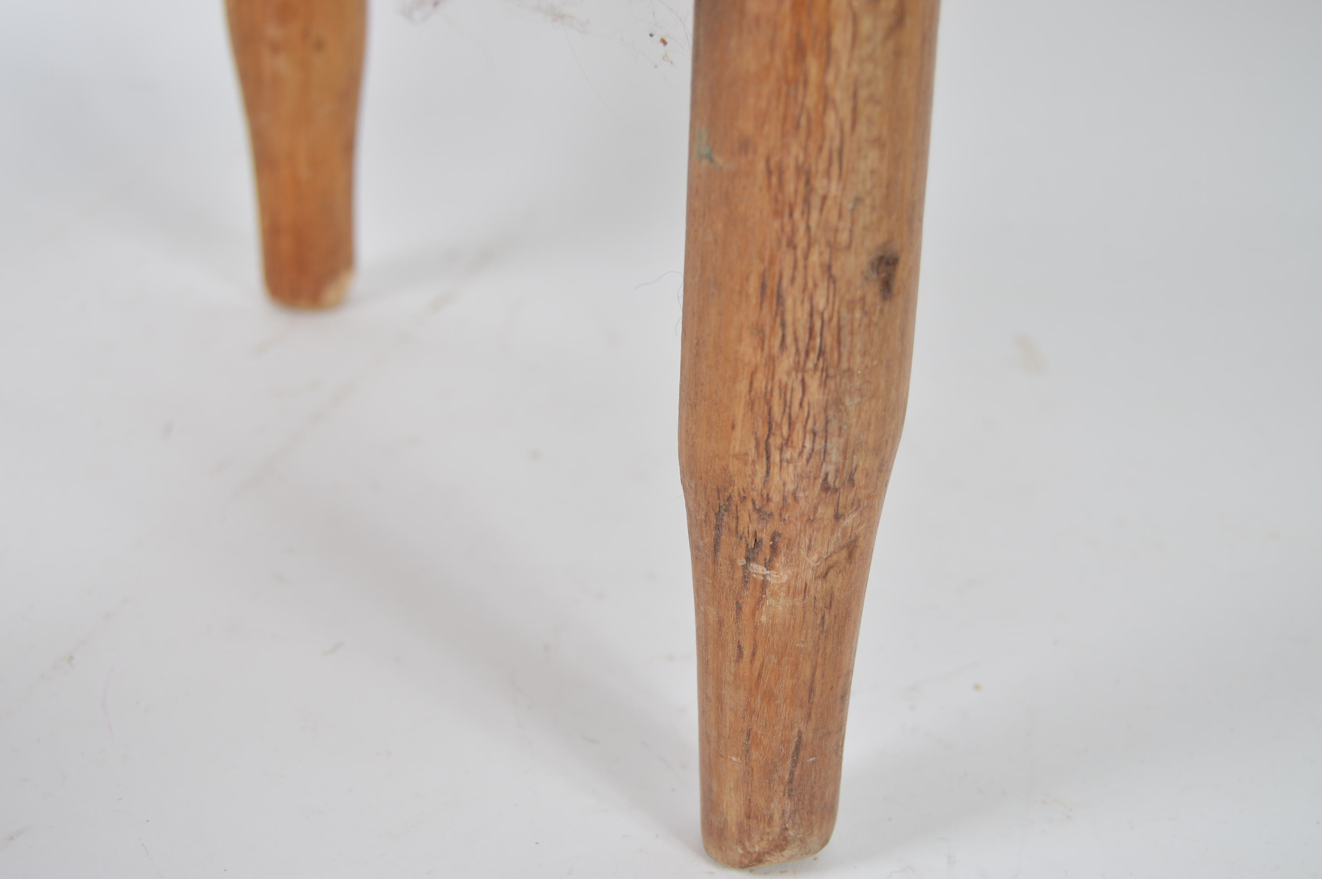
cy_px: 440
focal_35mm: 63
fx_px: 2311
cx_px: 661
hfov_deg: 31.9
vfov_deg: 21.5
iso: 100
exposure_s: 1/80
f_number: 5.6
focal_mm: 42
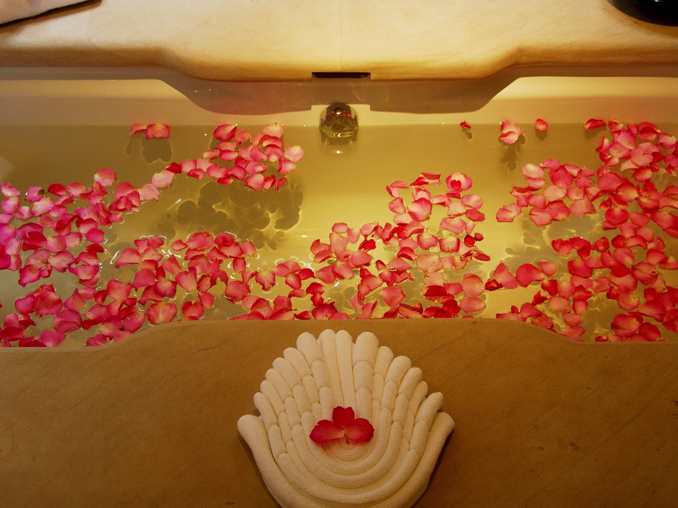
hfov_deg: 33.8
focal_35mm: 57
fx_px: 1116
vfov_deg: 25.6
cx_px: 346
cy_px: 197
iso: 200
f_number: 5.6
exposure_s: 1/25
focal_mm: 26
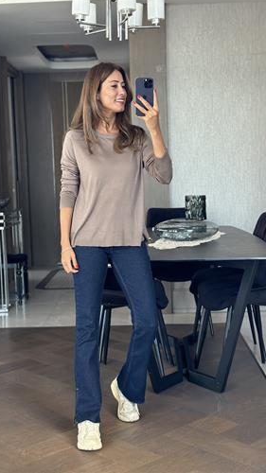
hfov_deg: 22.6
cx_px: 113
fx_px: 665
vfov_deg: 39.2
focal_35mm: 53
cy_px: 235
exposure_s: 1/61
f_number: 1.78
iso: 125
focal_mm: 6.86
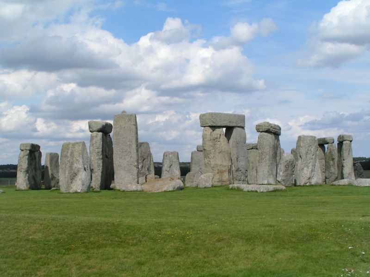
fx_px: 673
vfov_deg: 23.3
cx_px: 185
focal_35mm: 63
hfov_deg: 30.7
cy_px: 138
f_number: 6.3
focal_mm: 9.7
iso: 50
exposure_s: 1/500
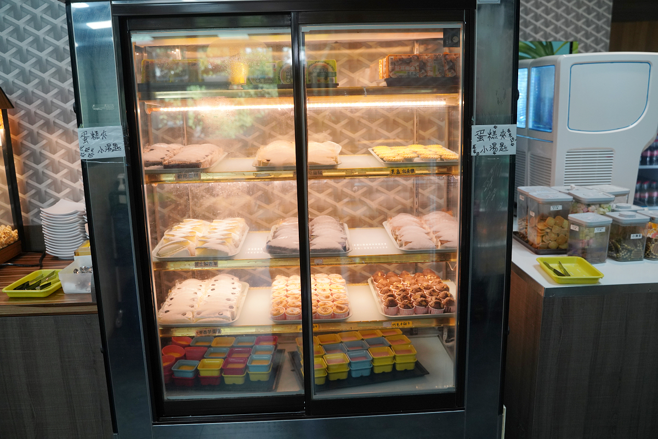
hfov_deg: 60.3
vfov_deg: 42.3
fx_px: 567
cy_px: 220
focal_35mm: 31
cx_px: 329
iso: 1250
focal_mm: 31
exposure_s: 1/160
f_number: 4
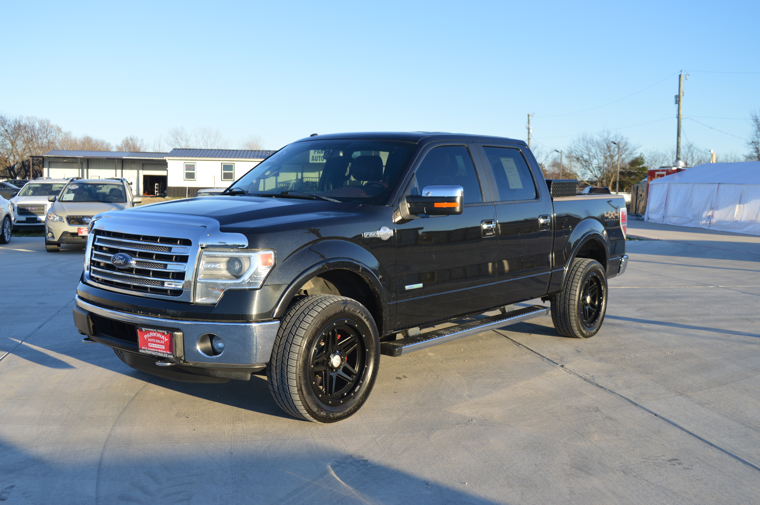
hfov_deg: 53.2
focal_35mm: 36
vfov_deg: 36.8
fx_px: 759
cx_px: 380
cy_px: 252
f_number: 6.3
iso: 100
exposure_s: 1/160
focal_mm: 24
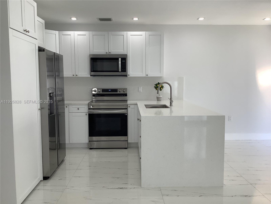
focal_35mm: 31
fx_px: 243
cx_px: 136
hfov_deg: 58.4
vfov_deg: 45.4
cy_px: 102
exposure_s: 1/120
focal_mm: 3.3
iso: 50
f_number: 2.4
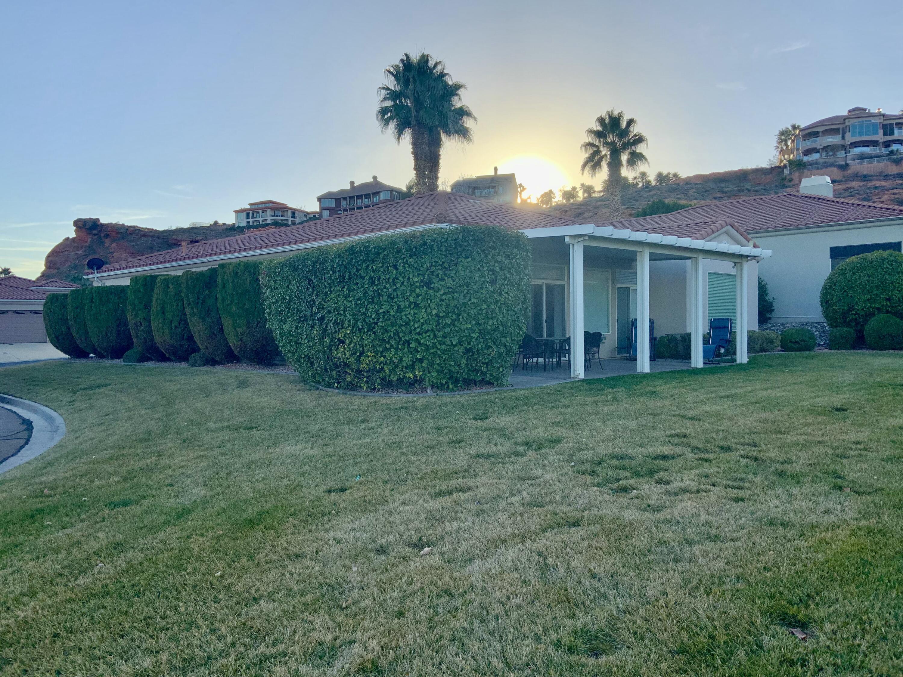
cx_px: 452
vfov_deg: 48.2
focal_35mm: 29
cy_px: 338
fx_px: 756
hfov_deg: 61.7
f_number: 1.8
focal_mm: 3
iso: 16
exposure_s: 1/1730
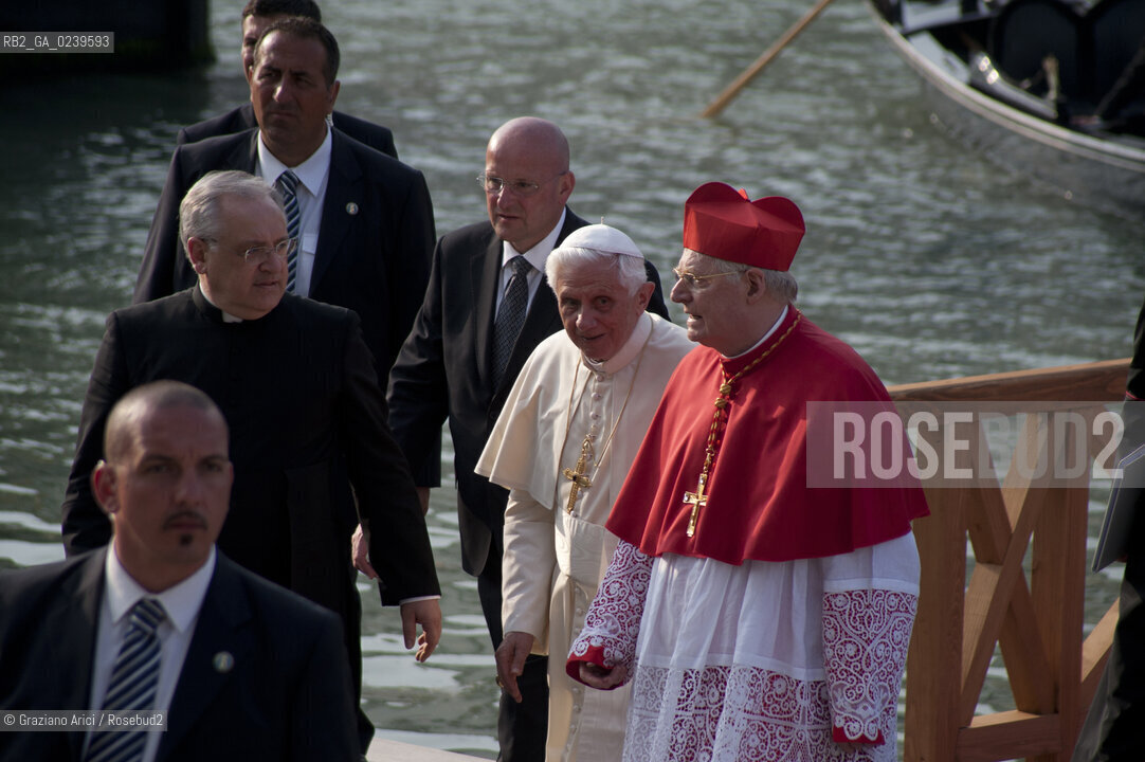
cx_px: 572
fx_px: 6357
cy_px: 381
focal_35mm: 200
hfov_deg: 10.3
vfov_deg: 6.9
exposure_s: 1/1000
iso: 400
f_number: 6.3
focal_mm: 200
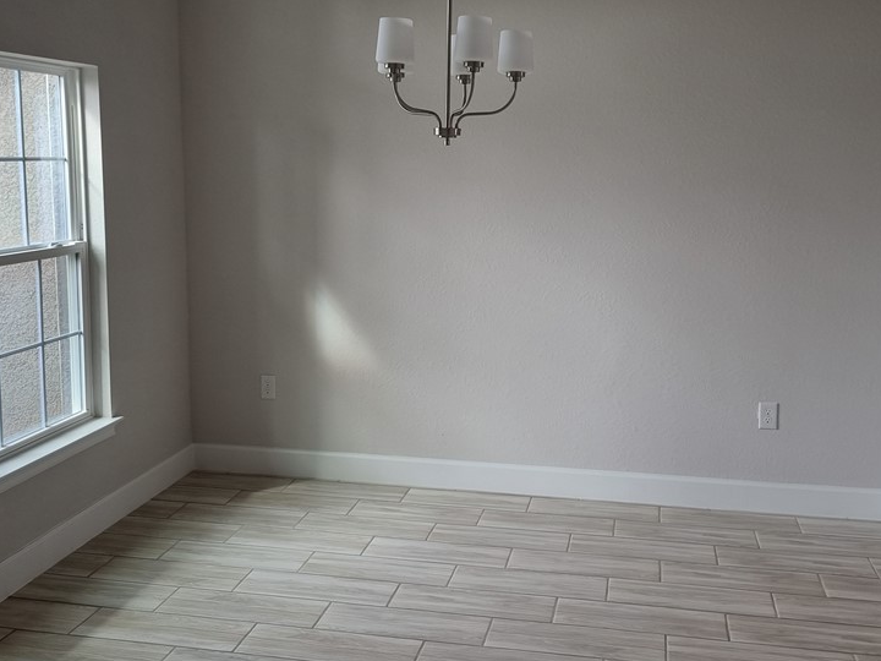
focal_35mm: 37
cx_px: 447
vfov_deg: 38.5
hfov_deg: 50.1
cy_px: 272
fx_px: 942
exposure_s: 1/183
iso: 50
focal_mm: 5.4
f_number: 1.8
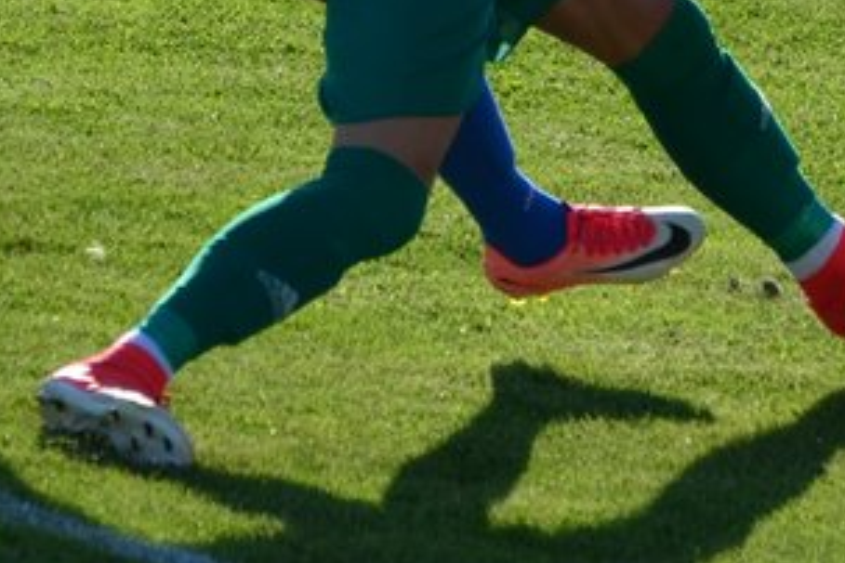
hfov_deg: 2.3
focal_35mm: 890
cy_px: -156
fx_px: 20889
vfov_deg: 1.5
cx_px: 376
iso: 400
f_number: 5.3
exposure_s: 1/2000
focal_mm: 200
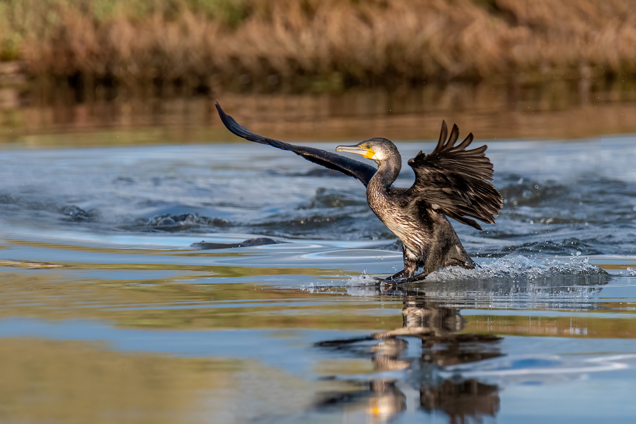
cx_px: 318
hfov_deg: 2.3
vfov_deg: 1.5
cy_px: 212
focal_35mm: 900
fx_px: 15900
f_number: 8
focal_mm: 600
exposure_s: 1/2500
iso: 1100
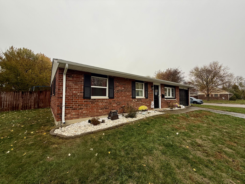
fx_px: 99
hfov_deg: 102.1
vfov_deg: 85.7
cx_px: 122
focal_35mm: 14
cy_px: 92
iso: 50
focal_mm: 2.22
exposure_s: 1/250
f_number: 2.2
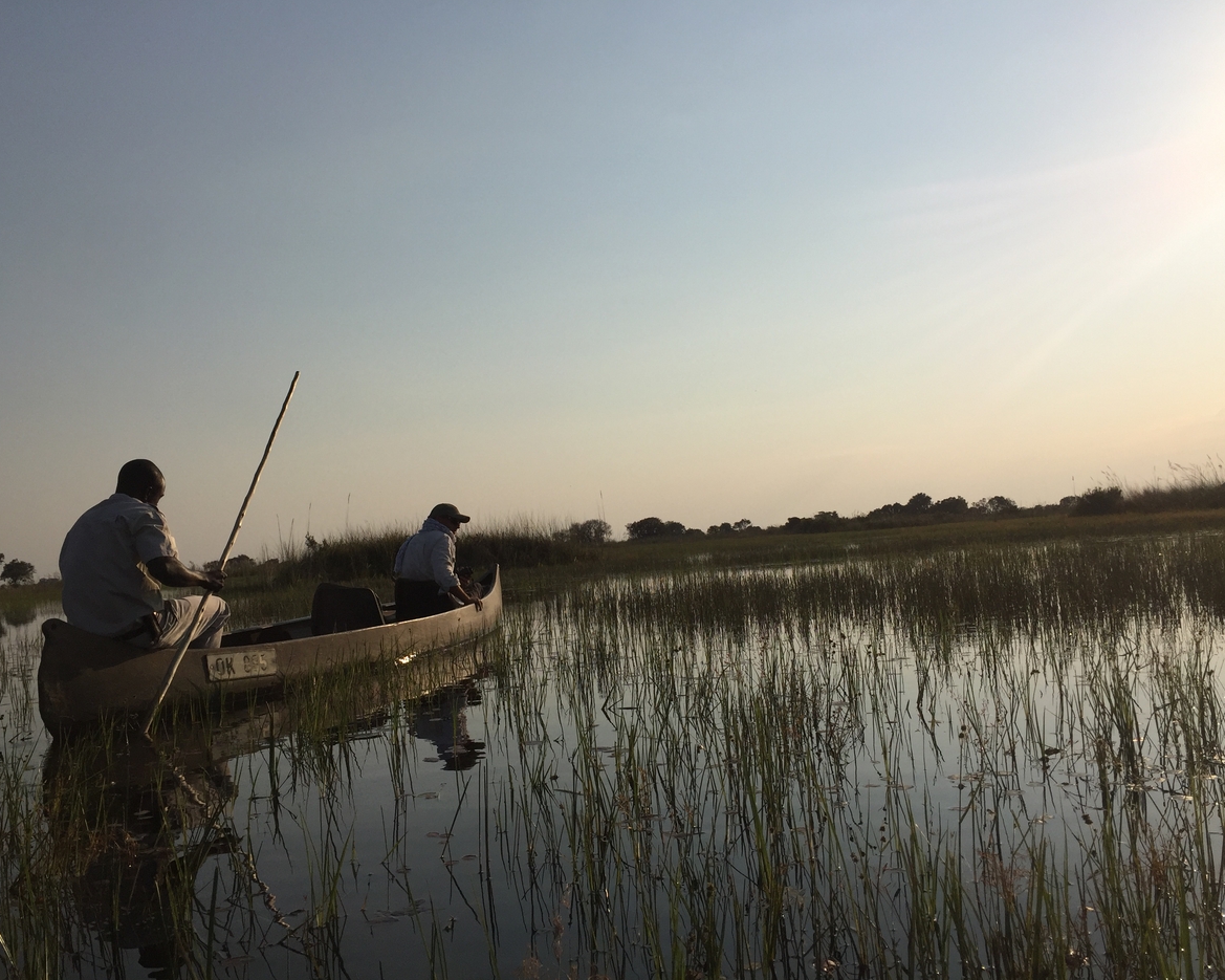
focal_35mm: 31
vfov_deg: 47.1
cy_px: 485
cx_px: 596
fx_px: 1124
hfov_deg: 57.2
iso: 32
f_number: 2.2
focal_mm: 4.15
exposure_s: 1/4950
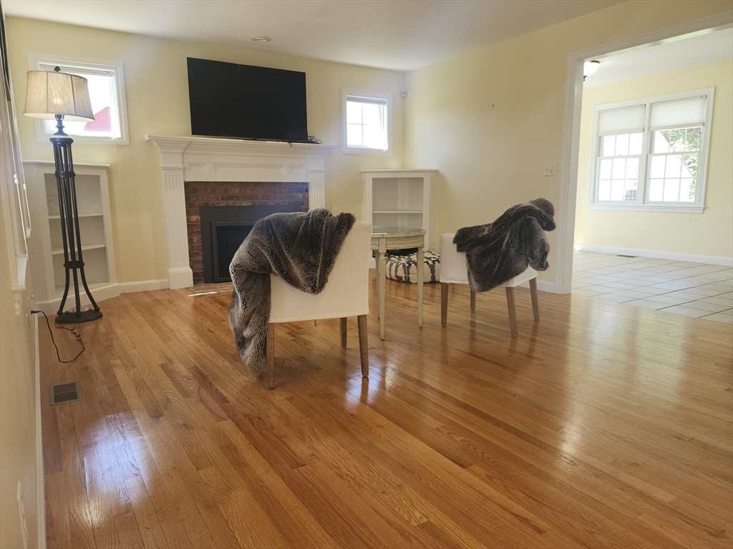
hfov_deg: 73.9
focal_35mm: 23
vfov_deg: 58.9
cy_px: 274
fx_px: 487
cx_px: 366
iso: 40
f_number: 1.8
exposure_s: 1/60
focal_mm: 5.54
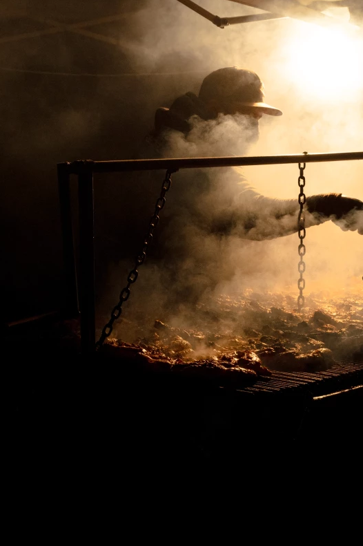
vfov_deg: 25.7
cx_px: 264
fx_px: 1196
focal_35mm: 79
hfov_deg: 17.2
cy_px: 274
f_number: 6.3
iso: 640
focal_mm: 35
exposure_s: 1/250
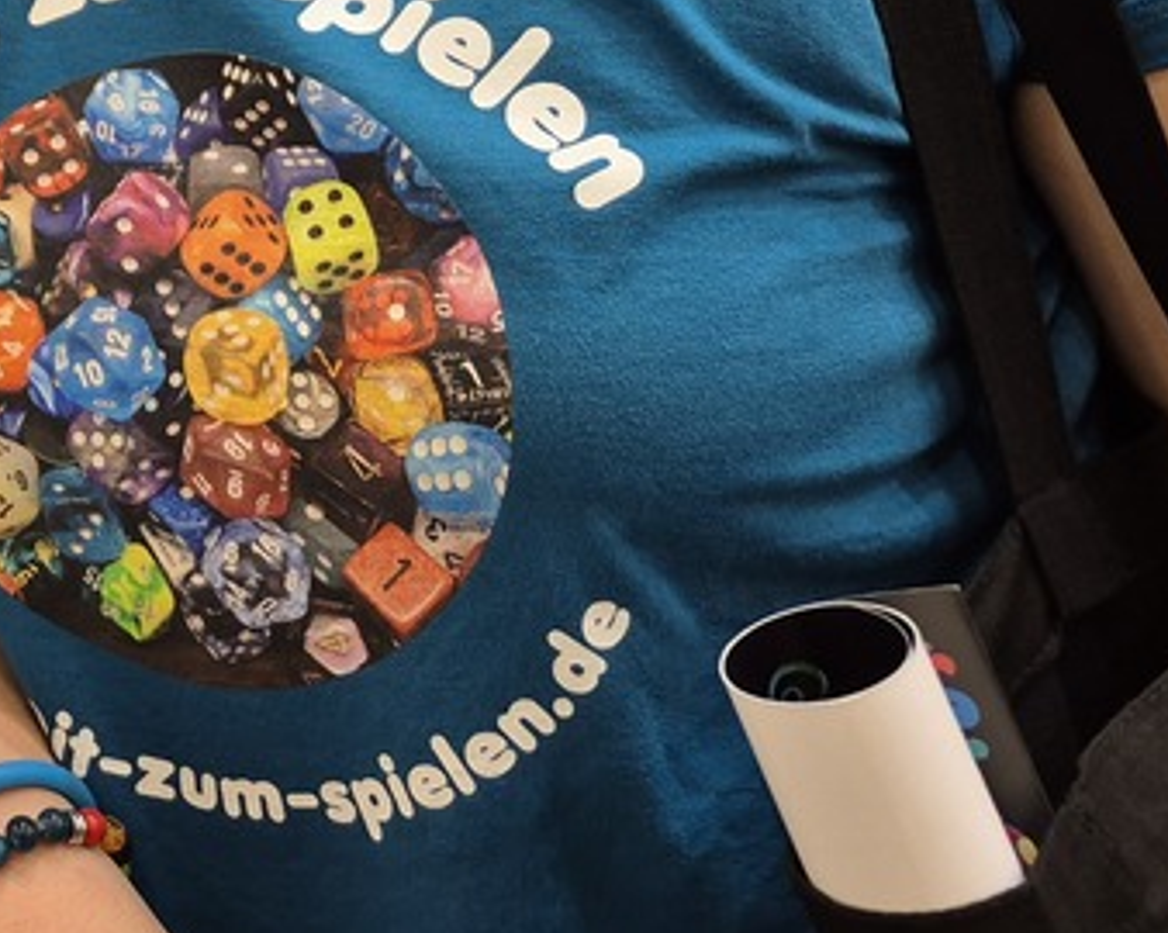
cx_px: -522
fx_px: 2349
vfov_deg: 20.2
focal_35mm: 68
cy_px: -352
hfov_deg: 23.2
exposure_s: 1/100
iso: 160
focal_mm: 5.4
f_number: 1.8
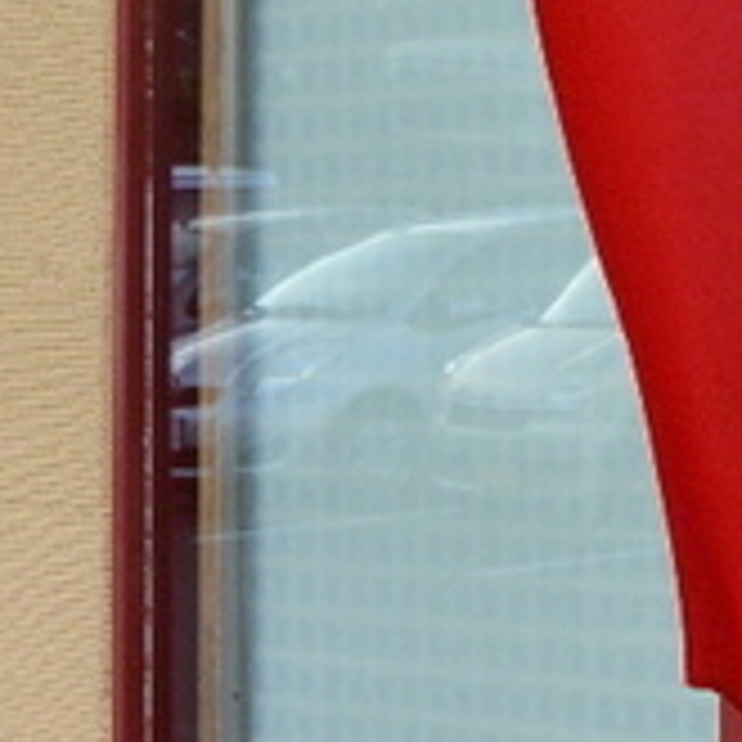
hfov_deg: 10.0
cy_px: 29
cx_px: 1781
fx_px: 3686
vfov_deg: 11.4
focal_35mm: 152
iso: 200
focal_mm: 14
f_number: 4
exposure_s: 1/250
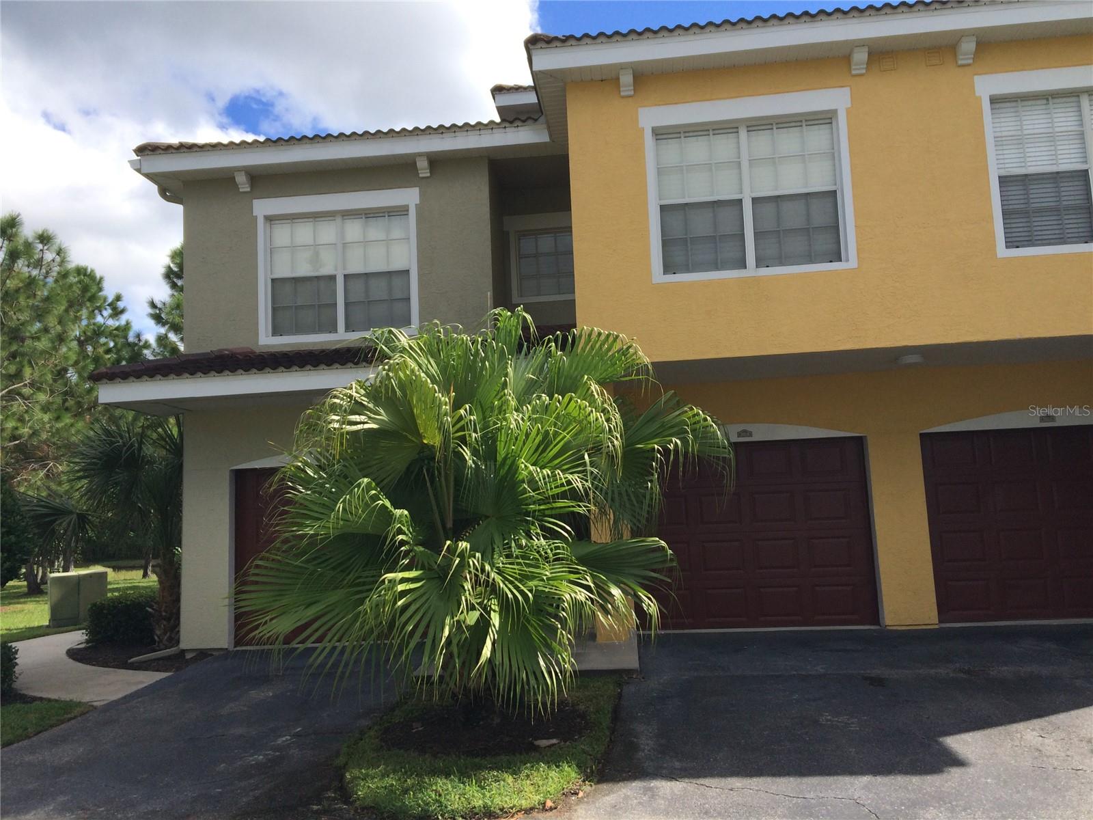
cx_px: 546
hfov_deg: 61.7
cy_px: 410
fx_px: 916
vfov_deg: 48.2
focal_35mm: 29
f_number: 2.2
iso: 32
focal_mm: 4.15
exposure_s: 1/1642
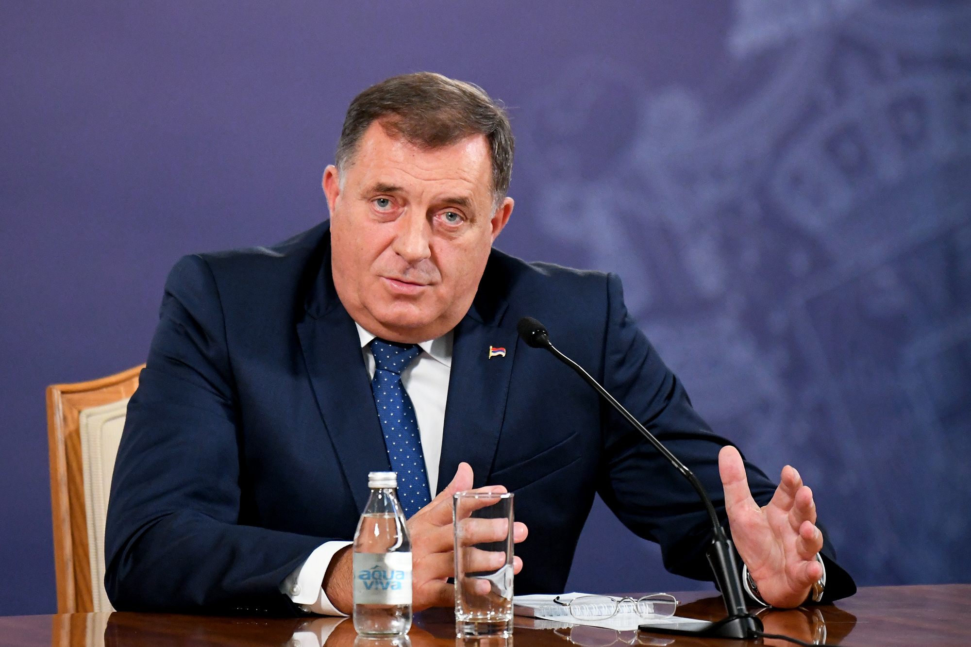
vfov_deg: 6.9
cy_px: 324
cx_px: 486
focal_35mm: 200
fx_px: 5394
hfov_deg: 10.3
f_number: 2.8
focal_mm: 200
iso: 4000
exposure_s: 1/250
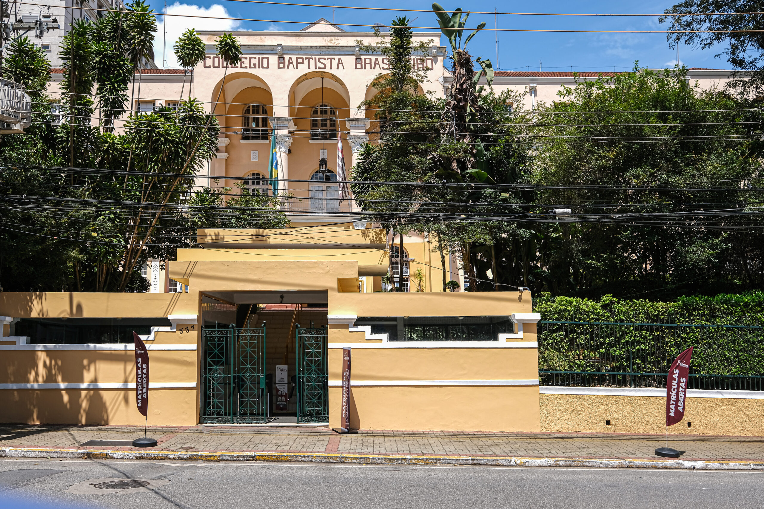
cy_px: 254
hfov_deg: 63.7
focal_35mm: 29
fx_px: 615
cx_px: 382
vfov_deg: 45.0
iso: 80
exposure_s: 1/200
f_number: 7.1
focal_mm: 19.1
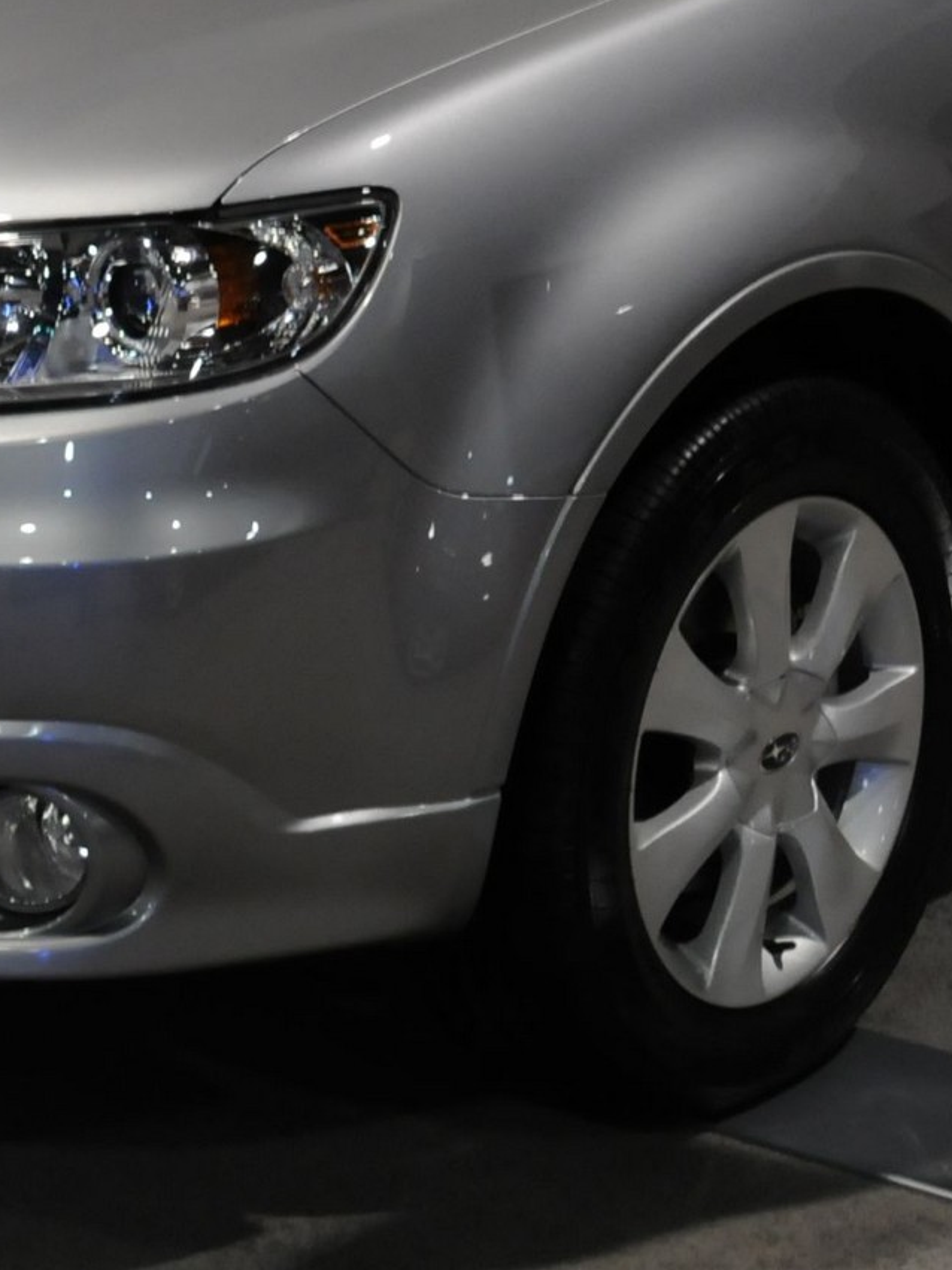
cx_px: 607
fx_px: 4035
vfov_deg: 17.6
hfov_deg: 13.4
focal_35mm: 110
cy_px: 122
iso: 800
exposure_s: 1/60
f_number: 4.2
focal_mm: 26
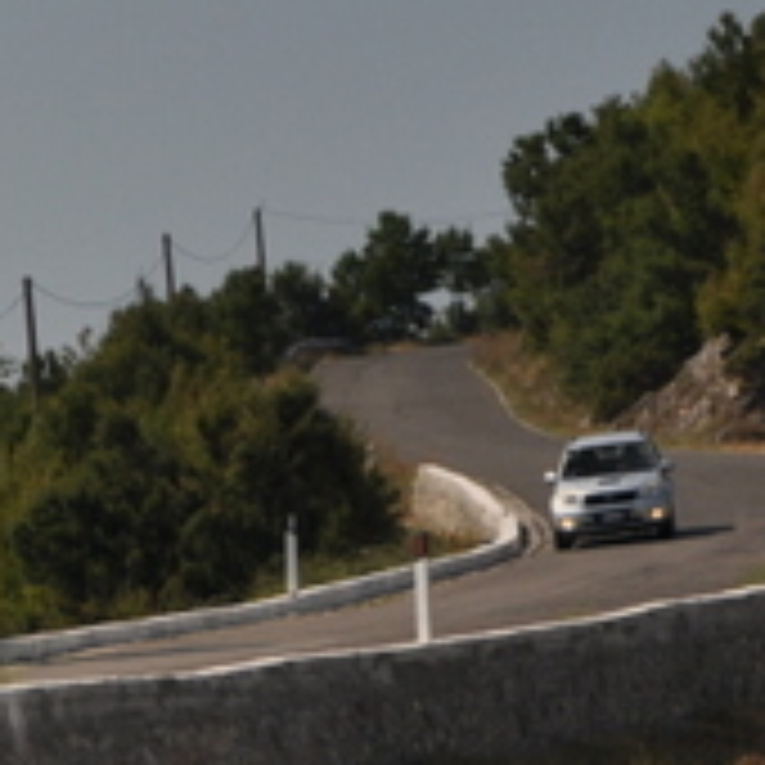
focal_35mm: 299
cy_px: 855
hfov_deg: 5.8
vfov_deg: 5.8
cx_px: -310
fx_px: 7476
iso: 200
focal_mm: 50
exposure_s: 1/1250
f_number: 5
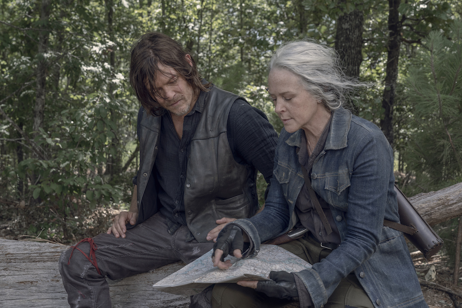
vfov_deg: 25.5
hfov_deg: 37.5
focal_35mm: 53
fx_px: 680
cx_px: 231
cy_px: 154
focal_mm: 53
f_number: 7.1
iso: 800
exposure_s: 1/250
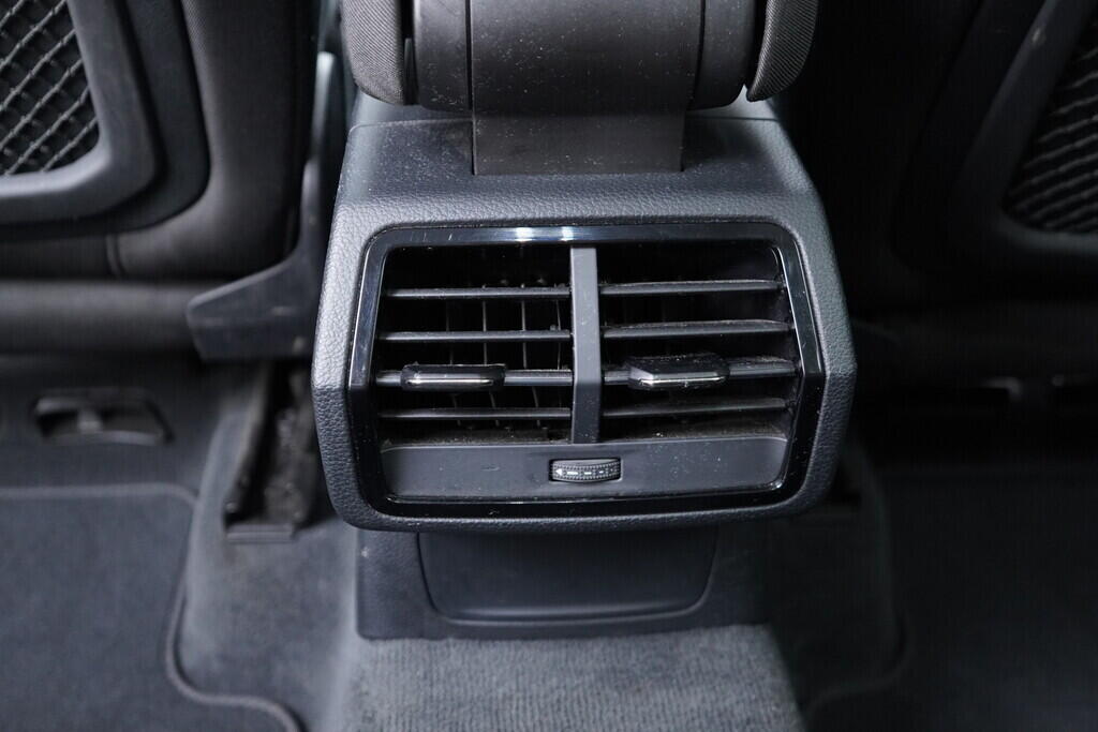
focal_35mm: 36
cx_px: 549
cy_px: 366
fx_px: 1098
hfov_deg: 53.1
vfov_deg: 36.9
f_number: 2.8
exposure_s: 1/40
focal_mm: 24
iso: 2000
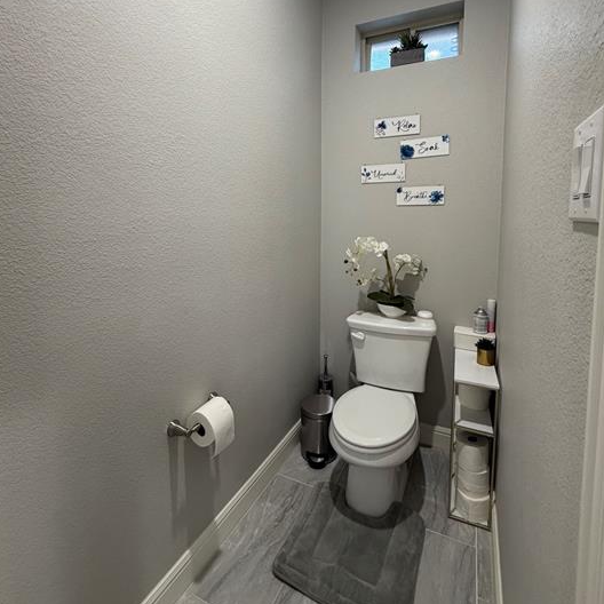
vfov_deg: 79.8
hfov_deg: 80.7
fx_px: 355
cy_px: 244
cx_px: 303
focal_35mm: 18
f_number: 2.2
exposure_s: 1/120
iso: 250
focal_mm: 2.22
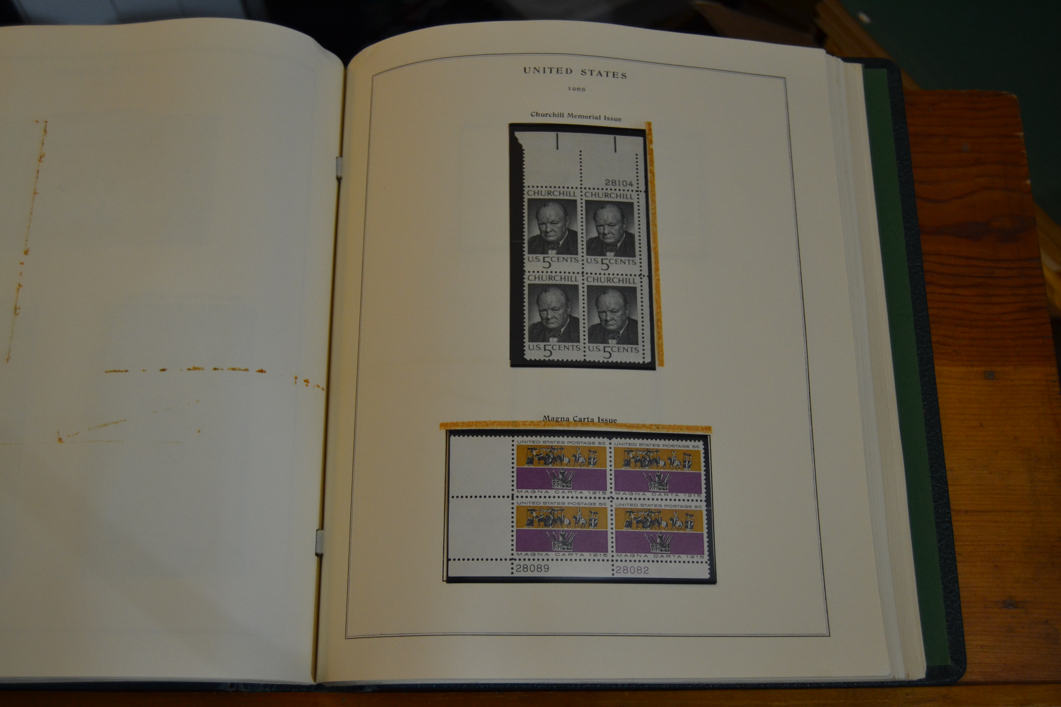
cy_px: 354
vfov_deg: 34.2
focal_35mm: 39
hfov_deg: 49.6
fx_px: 1149
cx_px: 530
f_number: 4
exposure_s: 1/60
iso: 900
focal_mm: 26
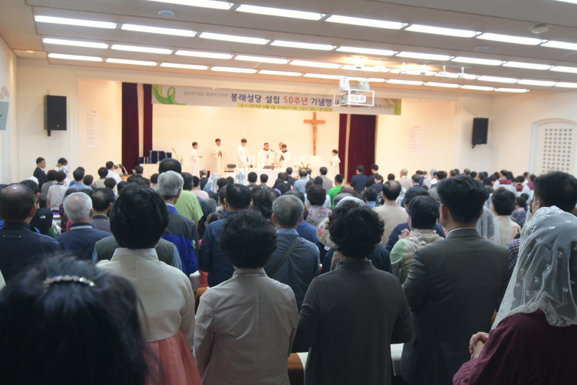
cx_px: 288
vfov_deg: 36.9
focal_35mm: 36
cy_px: 192
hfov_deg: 53.1
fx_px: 577
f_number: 4
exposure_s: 1/50
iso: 800
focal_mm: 24
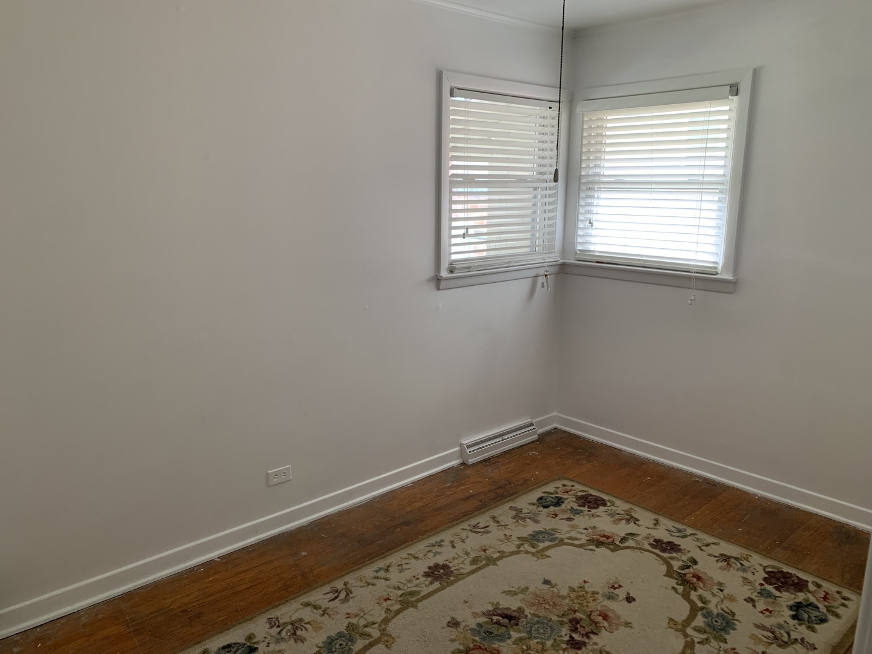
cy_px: 327
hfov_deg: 67.3
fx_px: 655
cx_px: 436
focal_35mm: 26
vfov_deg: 53.1
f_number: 1.8
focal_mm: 4.25
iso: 200
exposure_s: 1/60
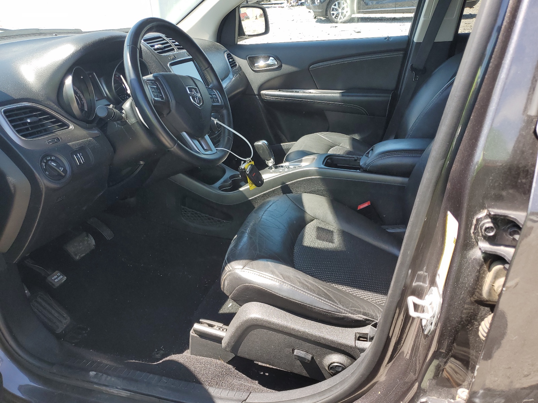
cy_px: 202
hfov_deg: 67.3
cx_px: 269
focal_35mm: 26
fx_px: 404
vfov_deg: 53.1
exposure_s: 1/500
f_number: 1.5
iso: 50
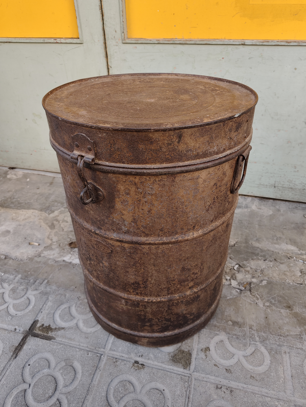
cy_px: 204
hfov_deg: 56.8
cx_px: 153
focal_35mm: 24
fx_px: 283
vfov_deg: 71.6
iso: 255
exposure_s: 1/100
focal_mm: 5.56
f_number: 1.88
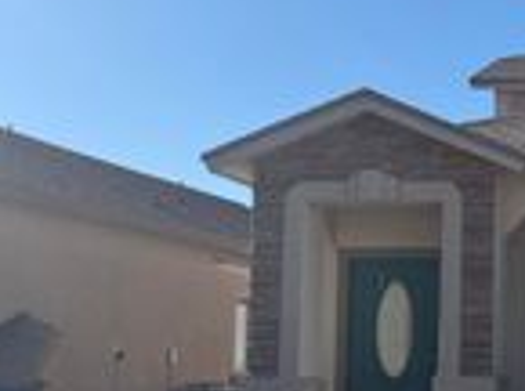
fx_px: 1256
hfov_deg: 20.4
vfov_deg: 17.6
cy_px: 273
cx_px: 775
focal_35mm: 83
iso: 80
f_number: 1.78
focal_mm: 6.76
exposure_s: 1/5348
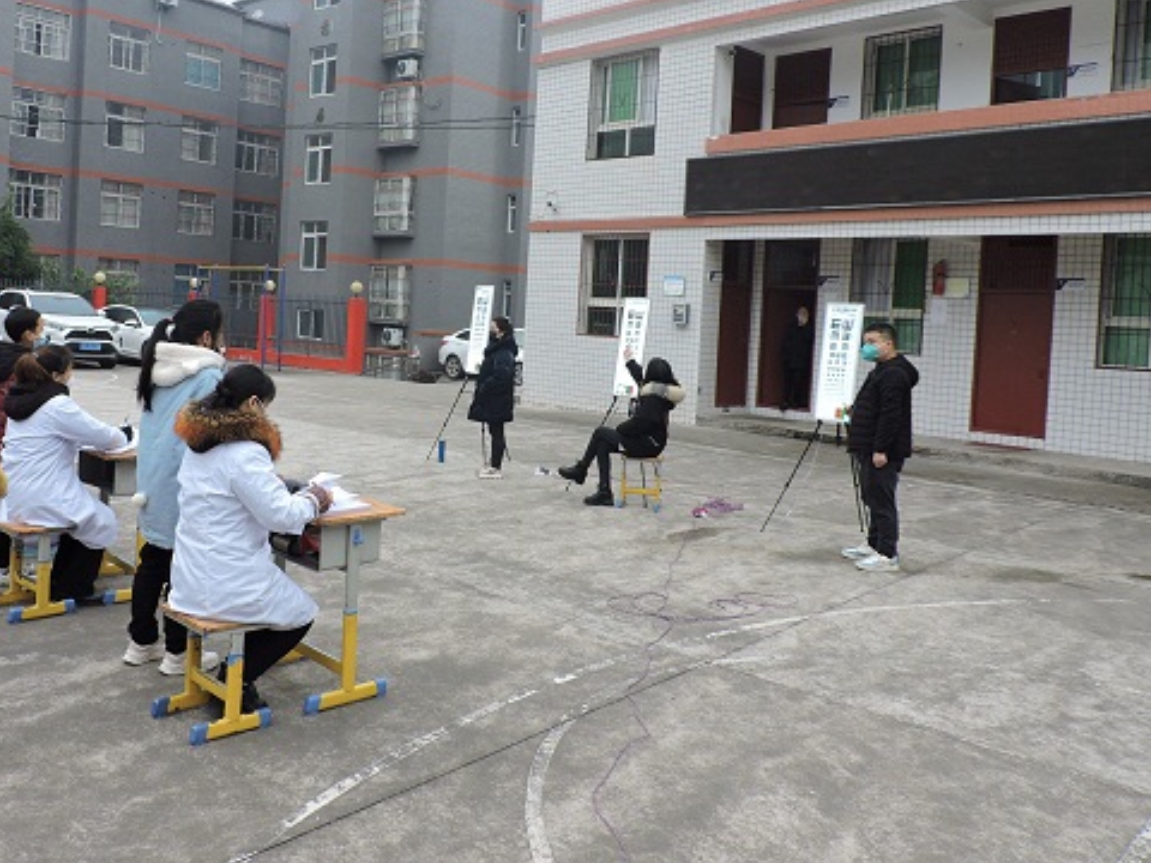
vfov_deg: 46.5
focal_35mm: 30
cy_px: 338
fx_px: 998
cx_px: 439
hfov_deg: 59.3
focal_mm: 4.3
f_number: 3
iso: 100
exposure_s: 1/60
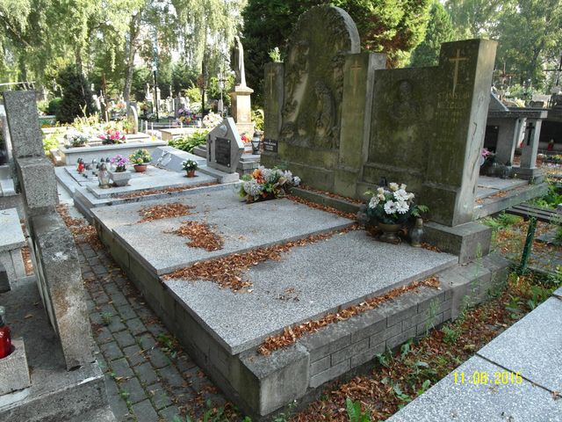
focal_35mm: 30
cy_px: 211
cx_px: 281
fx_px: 487
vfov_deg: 46.8
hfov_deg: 60.0
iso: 80
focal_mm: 6.5
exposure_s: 1/90
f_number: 3.4
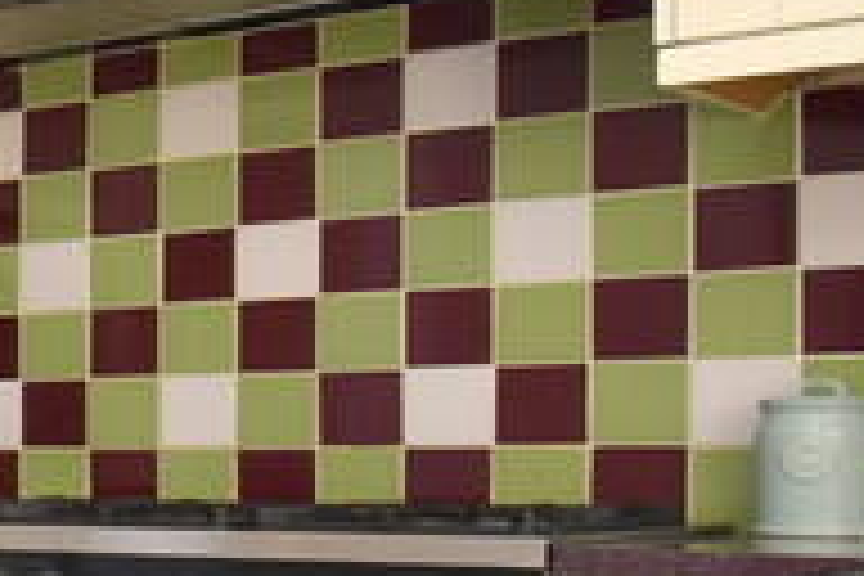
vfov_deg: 16.9
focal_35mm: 80
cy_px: 497
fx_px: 1920
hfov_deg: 17.1
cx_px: -945
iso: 360
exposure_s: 1/200
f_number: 5
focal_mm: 10
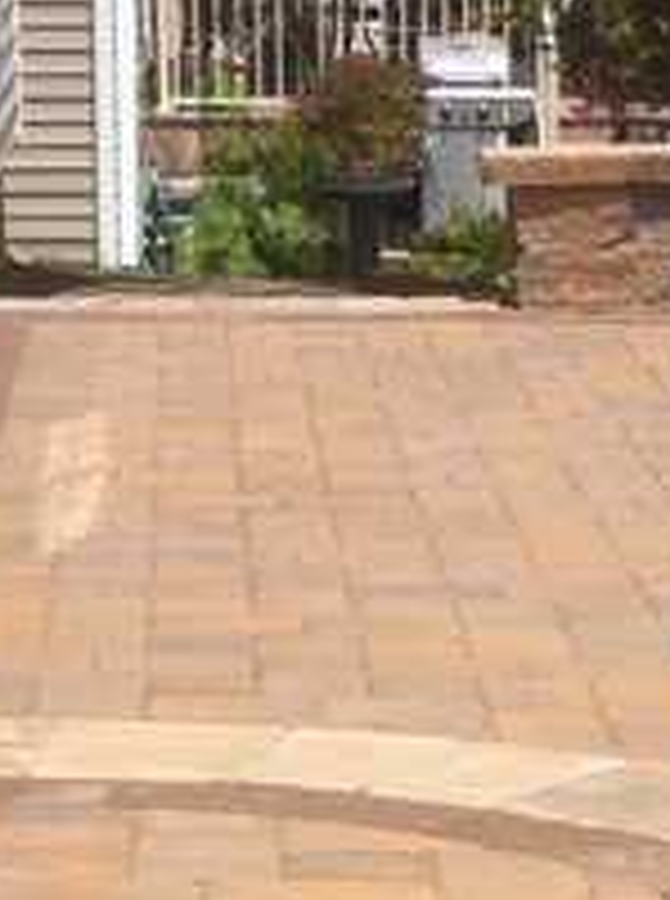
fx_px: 4536
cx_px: 470
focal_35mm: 175
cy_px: 1084
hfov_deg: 8.4
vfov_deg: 11.1
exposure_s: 1/2011
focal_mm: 3.85
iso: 80
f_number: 2.8
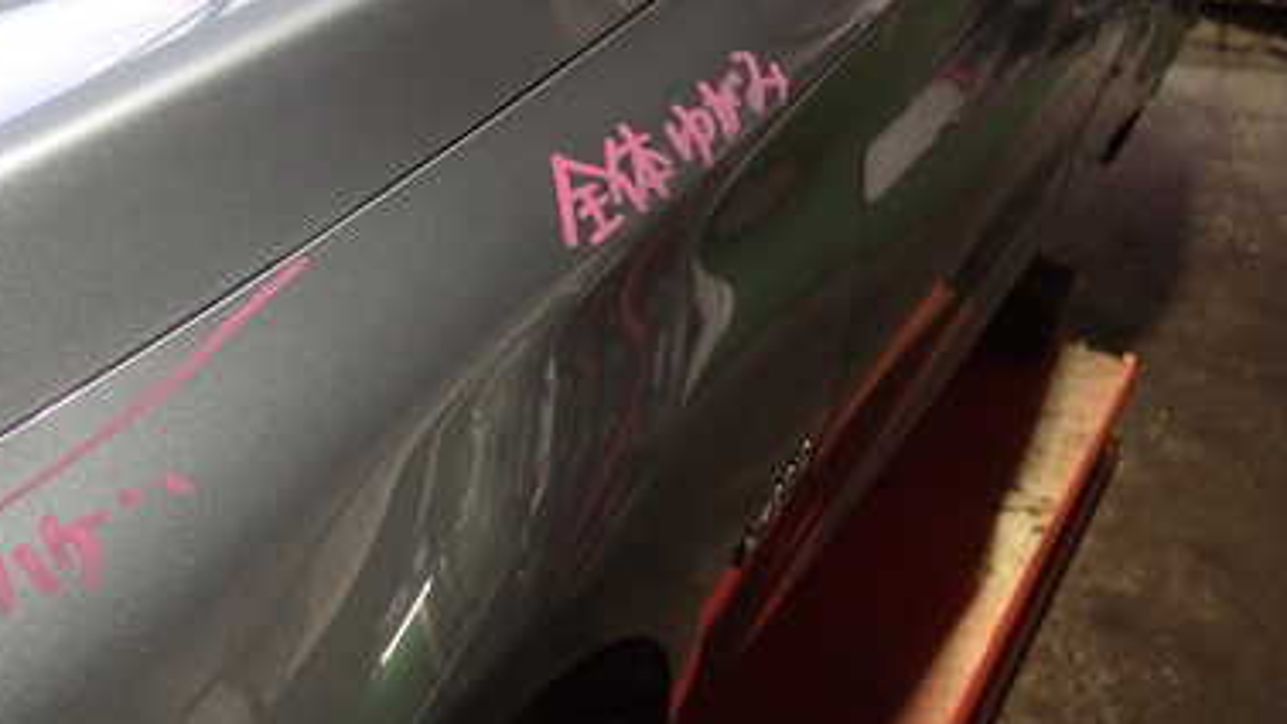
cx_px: 317
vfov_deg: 23.1
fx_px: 1774
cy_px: 355
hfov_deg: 38.8
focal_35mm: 52
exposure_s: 1/30
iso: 200
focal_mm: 5.4
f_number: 2.3
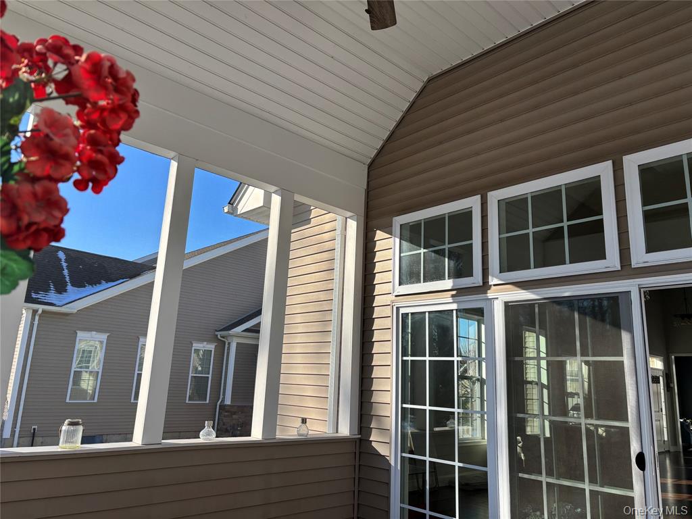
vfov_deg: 53.1
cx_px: 346
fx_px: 520
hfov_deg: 67.3
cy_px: 260
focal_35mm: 26
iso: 50
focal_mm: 5.96
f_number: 1.6
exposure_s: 1/1190
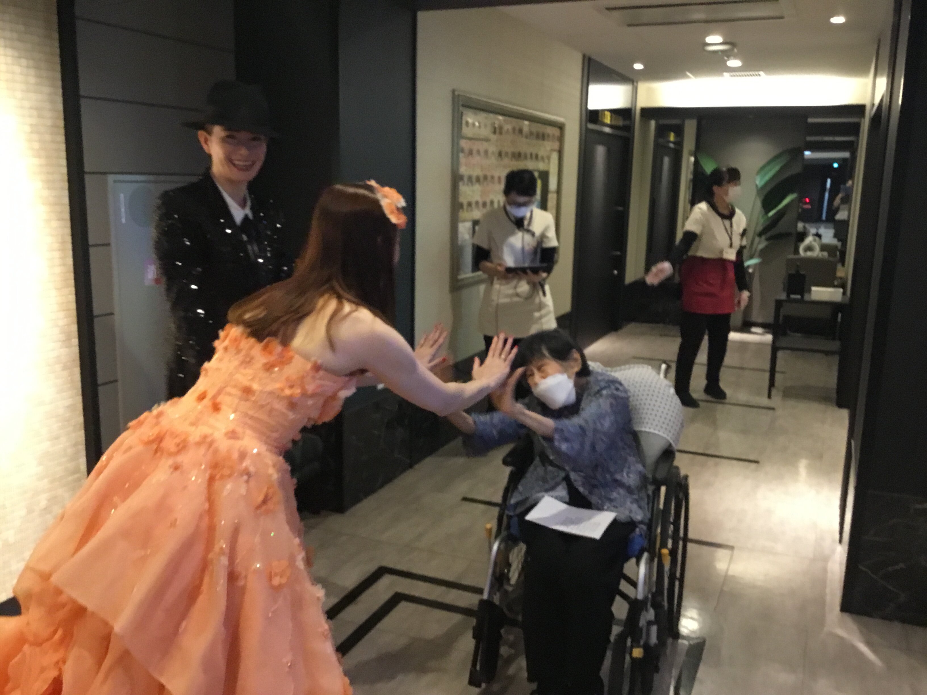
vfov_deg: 45.4
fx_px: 830
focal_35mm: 31
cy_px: 348
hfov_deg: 58.4
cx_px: 464
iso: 200
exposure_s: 1/30
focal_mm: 3.3
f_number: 2.4
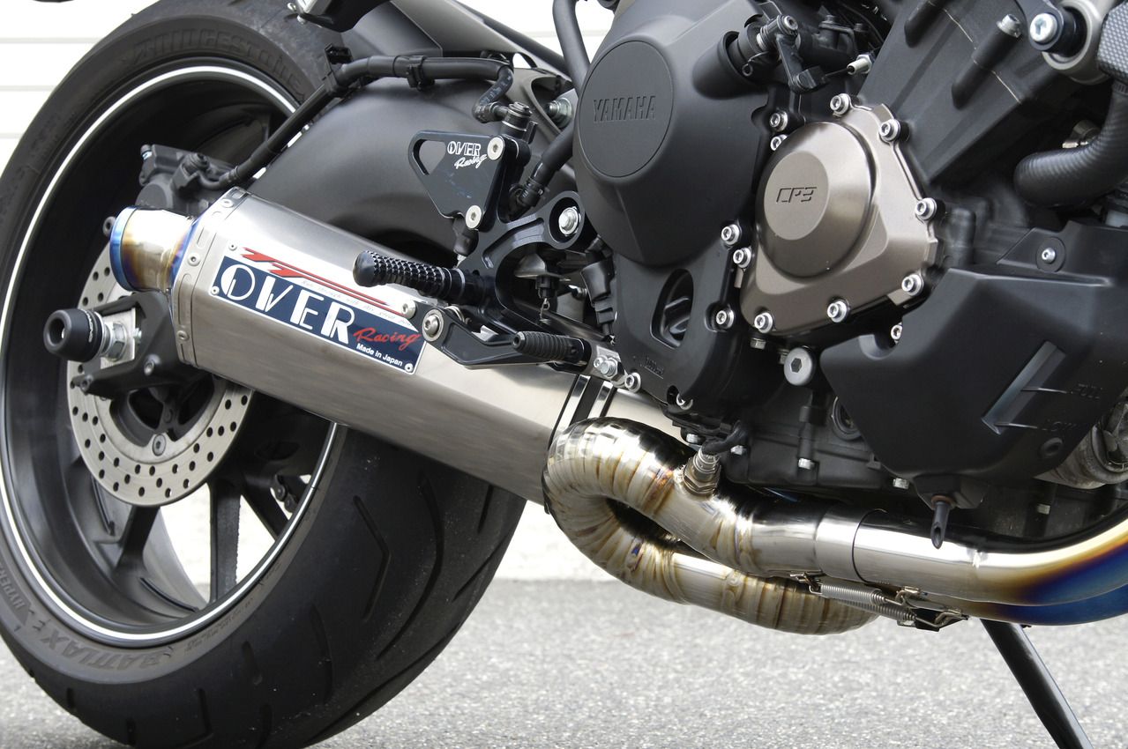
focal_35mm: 124
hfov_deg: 16.5
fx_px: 3897
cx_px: 564
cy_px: 374
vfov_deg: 11.0
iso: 200
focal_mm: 83
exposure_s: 1/50
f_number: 9
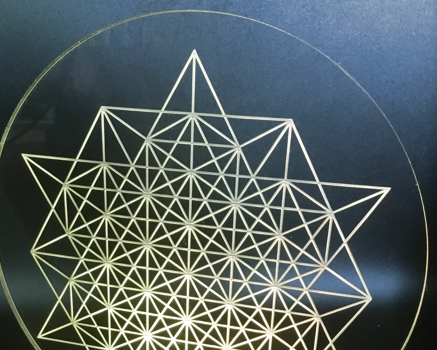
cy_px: 280
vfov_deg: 35.3
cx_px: 217
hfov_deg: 44.8
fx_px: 530
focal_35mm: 41
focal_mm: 3.3
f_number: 2.4
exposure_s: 1/30
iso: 125
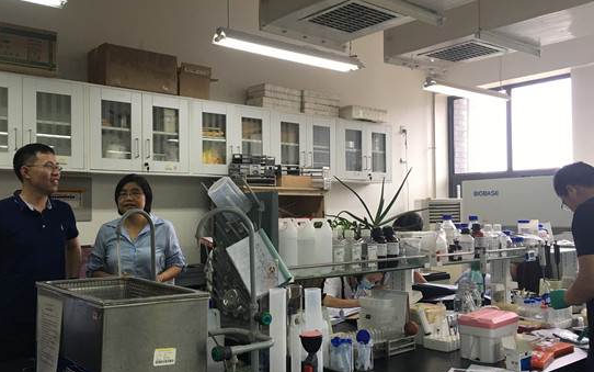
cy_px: 203
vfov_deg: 37.3
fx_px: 551
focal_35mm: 34
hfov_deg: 56.6
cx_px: 274
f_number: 2.2
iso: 25
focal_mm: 4.15
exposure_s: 1/33
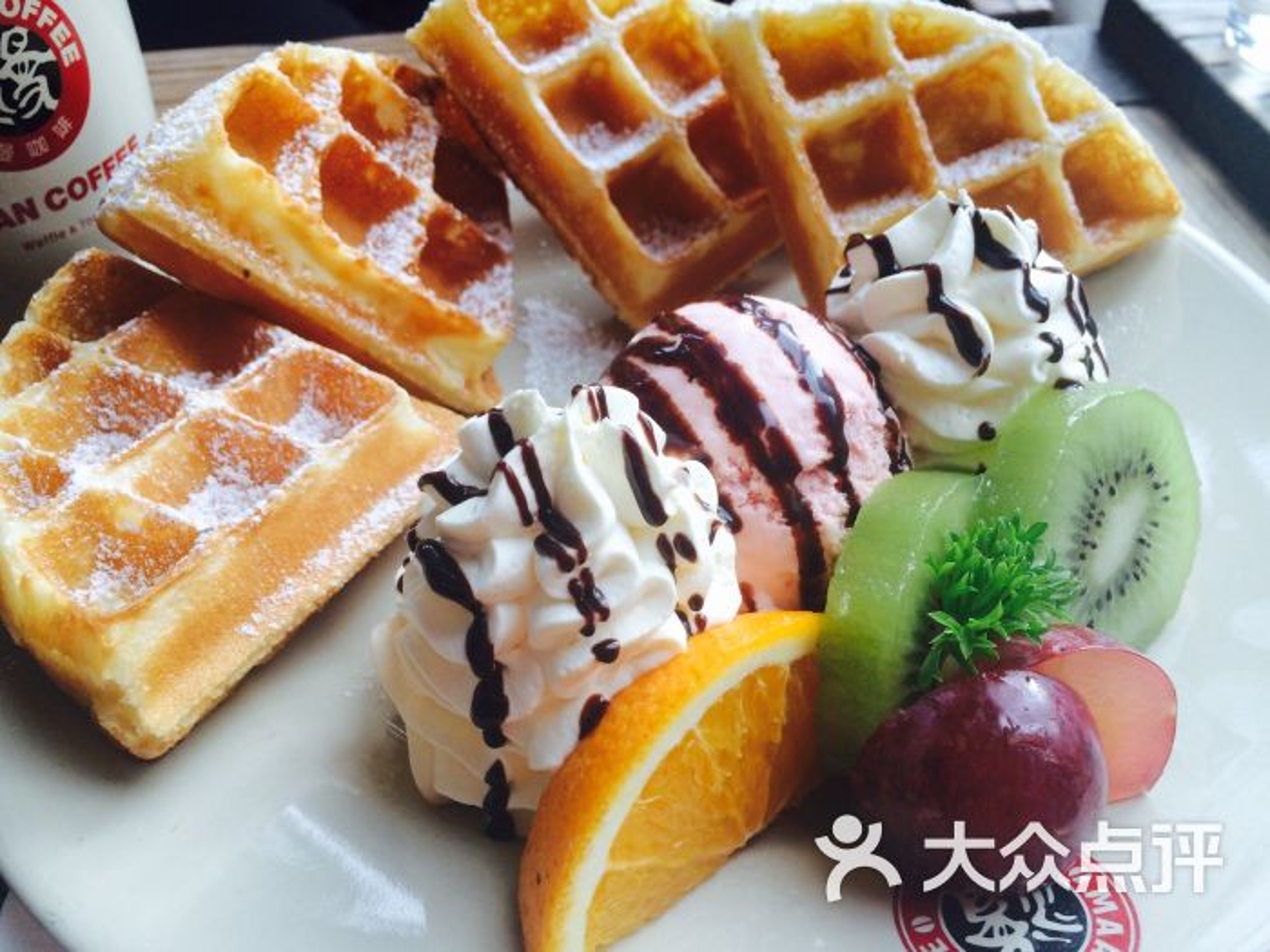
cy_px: 476
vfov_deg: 48.2
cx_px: 635
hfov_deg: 61.7
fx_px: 1064
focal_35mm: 29
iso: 64
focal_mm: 4.15
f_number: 2.2
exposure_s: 1/120
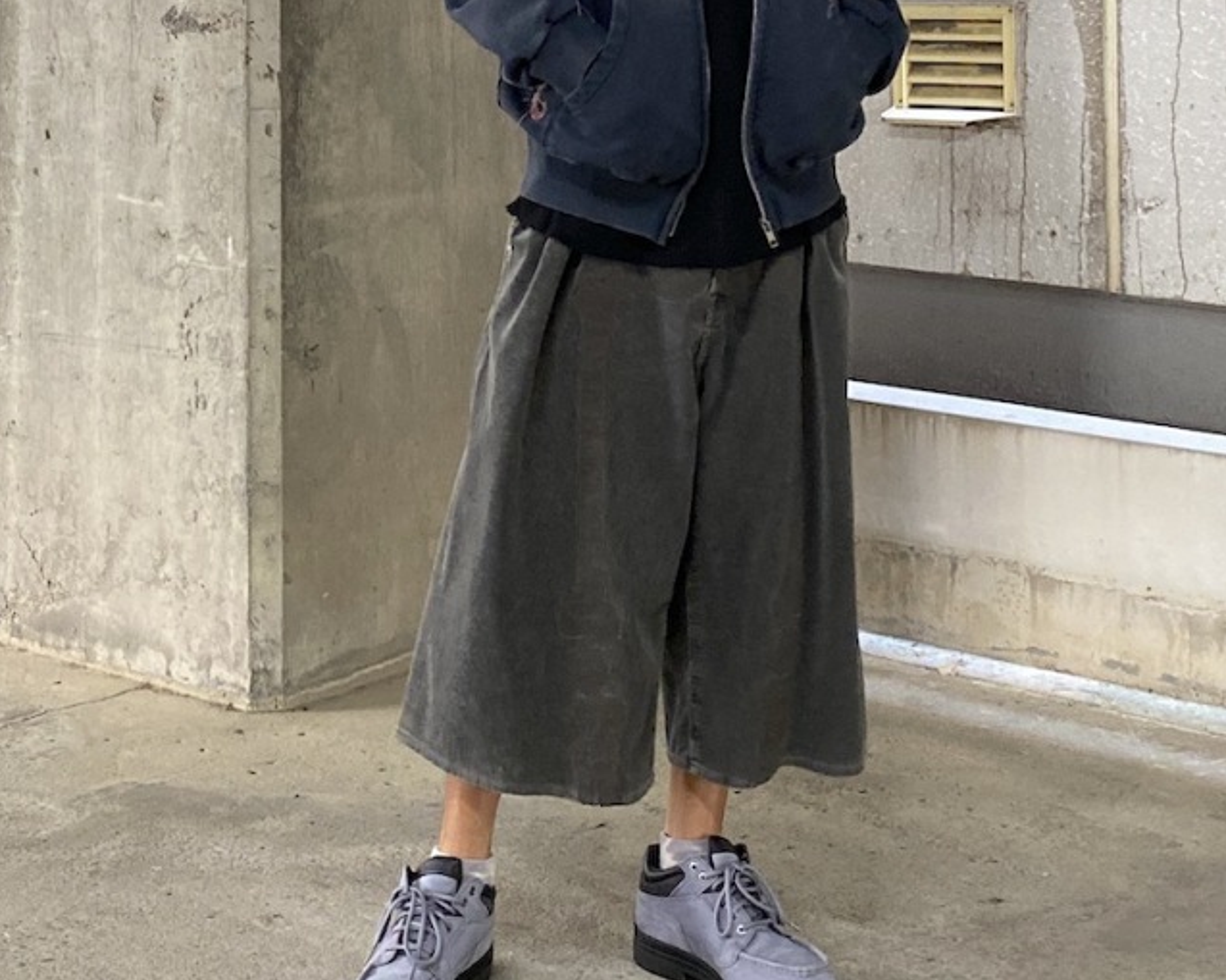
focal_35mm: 34
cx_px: 612
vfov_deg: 43.1
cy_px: 386
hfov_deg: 52.9
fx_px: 1233
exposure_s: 1/50
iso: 320
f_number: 1.8
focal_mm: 4.25
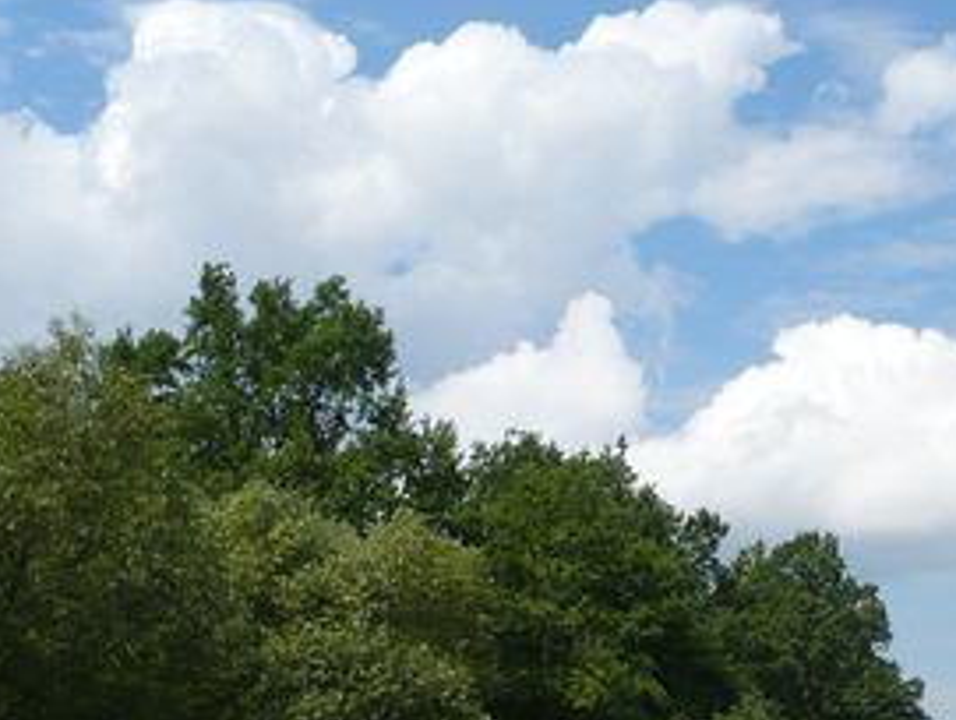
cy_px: 806
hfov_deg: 21.4
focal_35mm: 90
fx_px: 2489
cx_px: 787
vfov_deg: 16.0
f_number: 8
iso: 100
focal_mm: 6.1
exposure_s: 1/250
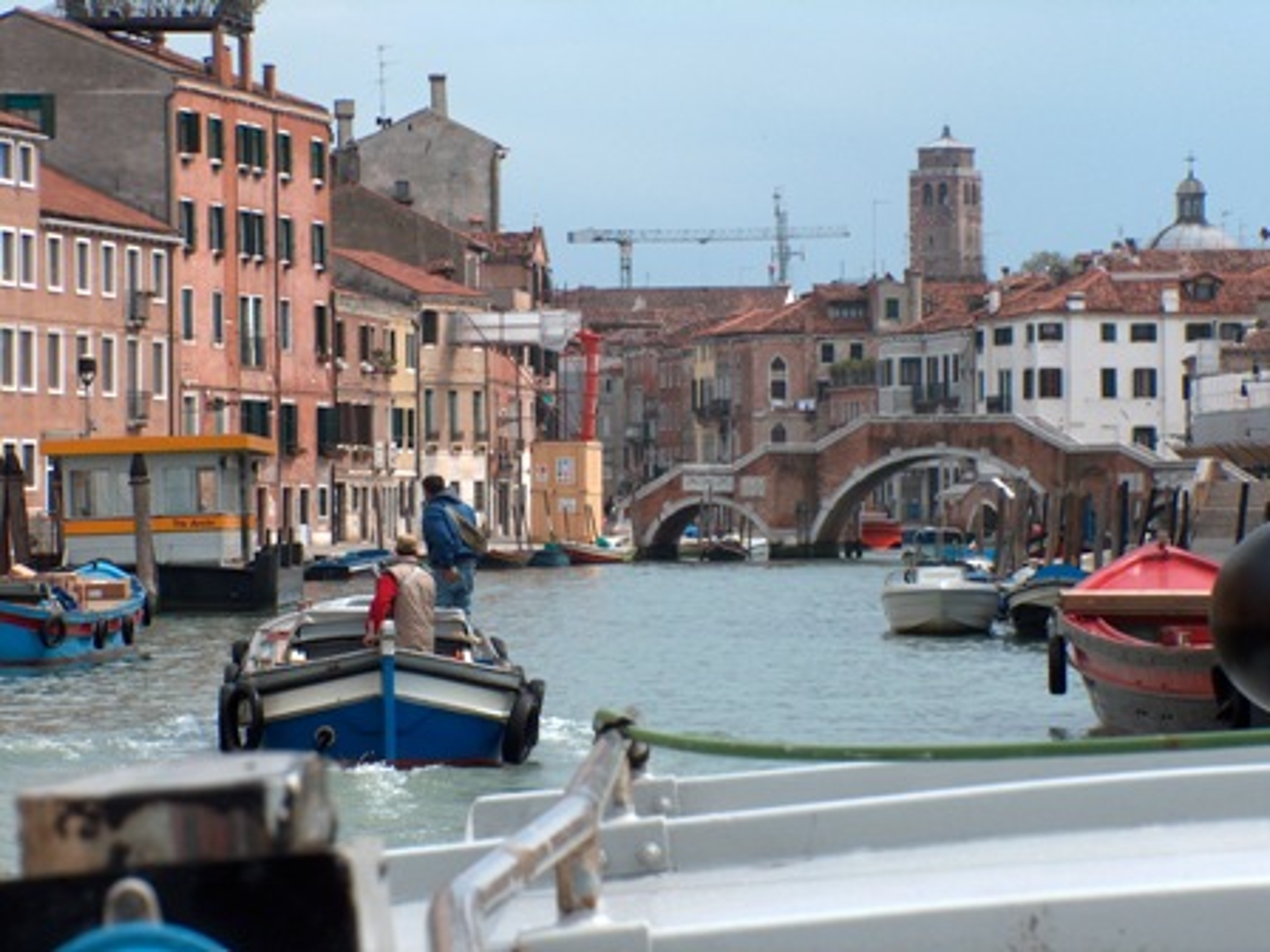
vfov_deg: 9.3
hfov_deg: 12.4
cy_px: 476
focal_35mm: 159
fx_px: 5833
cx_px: 635
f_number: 8.5
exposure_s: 1/192
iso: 100
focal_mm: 32.67
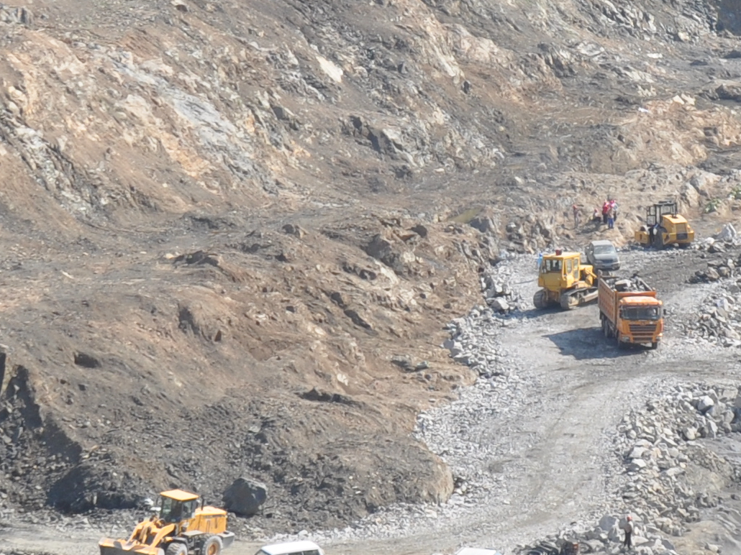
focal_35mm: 210
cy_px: -67
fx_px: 4494
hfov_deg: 9.3
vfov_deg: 7.0
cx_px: 853
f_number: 8
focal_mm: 35
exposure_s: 1/250
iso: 200
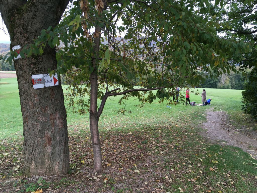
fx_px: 215
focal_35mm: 29
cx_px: 128
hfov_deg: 61.7
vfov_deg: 48.2
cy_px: 96
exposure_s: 1/33
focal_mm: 4.15
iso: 64
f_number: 2.2
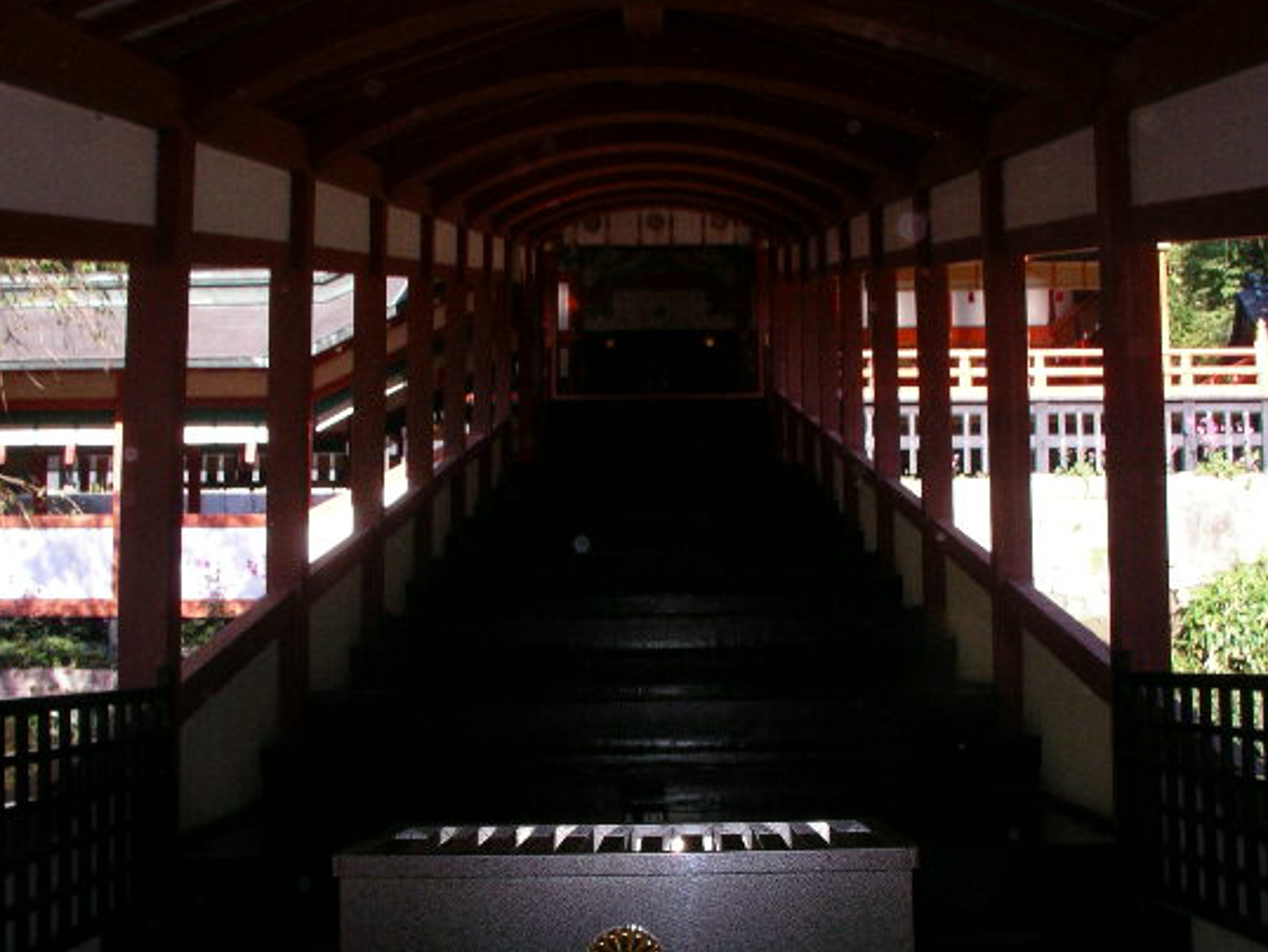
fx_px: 1612
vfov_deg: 32.9
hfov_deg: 42.9
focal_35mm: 44
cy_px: 481
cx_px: 688
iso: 125
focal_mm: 5.7
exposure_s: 1/60
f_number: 2.8
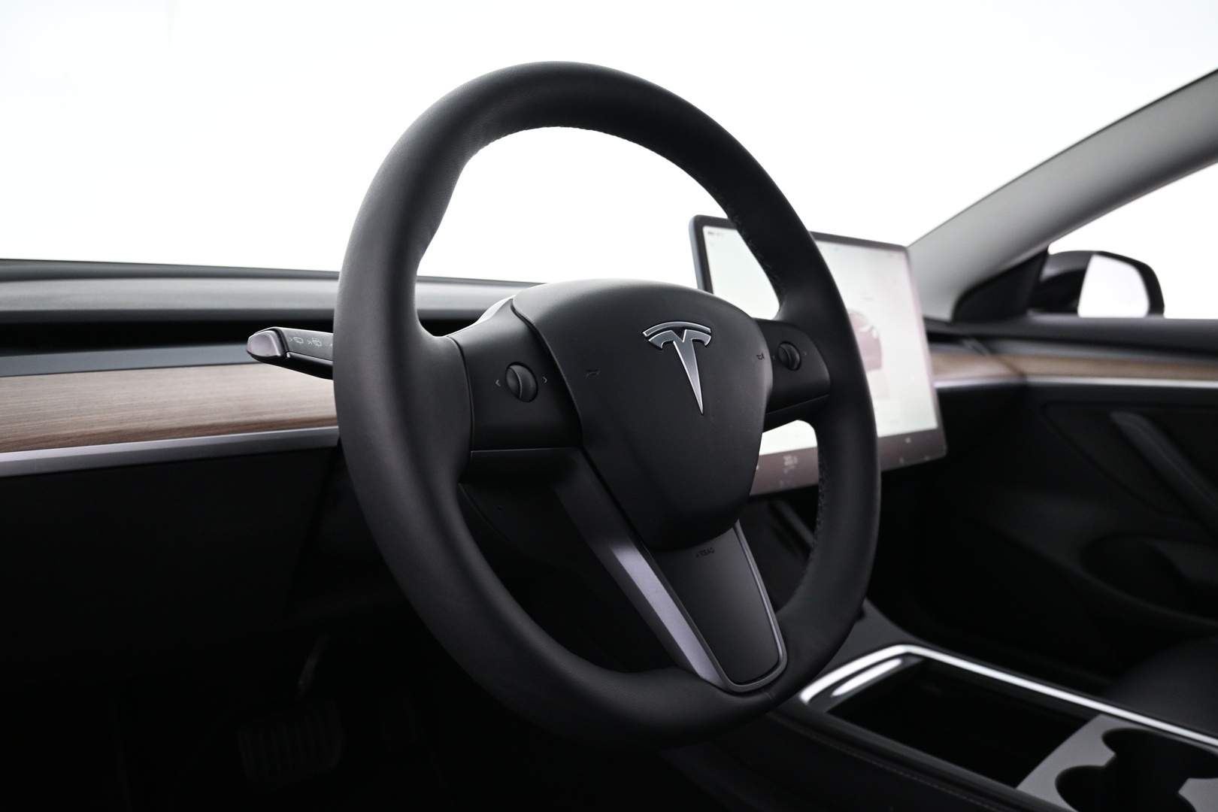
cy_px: 406
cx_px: 609
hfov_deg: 70.4
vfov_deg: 50.4
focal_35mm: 26
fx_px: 863
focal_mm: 17
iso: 1250
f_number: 3.5
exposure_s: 1/25
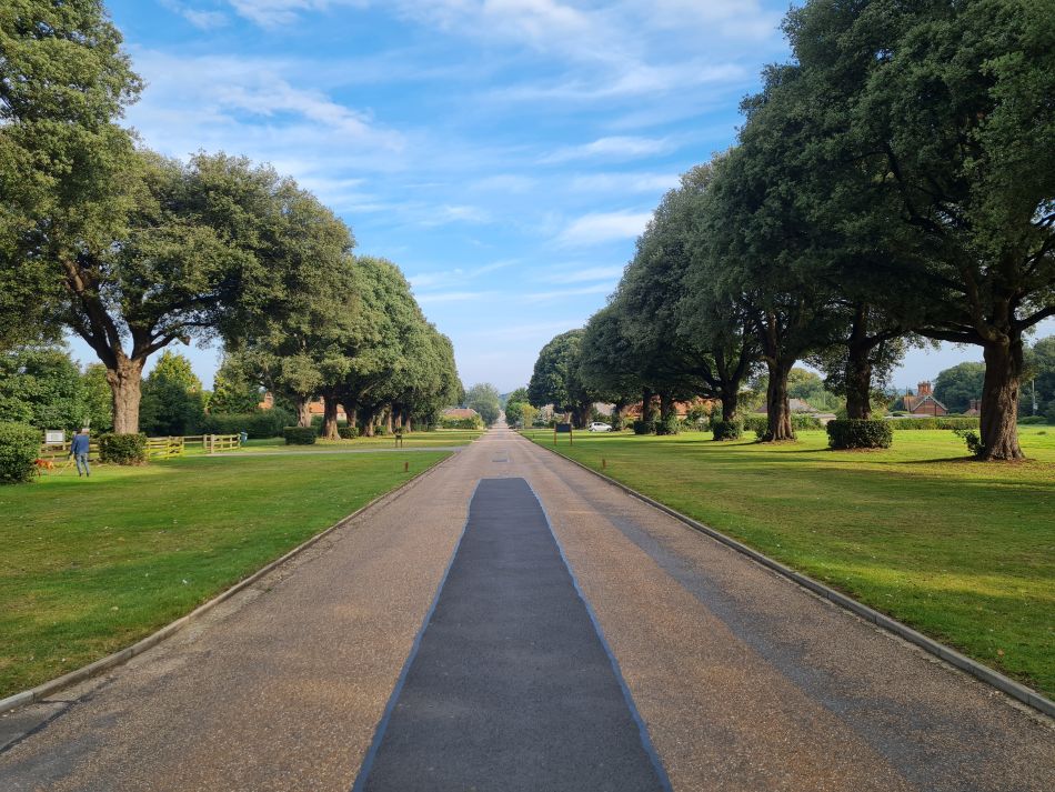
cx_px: 528
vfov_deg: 53.1
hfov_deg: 67.3
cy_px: 396
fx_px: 793
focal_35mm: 26
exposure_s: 1/1120
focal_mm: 5.4
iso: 50
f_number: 1.8
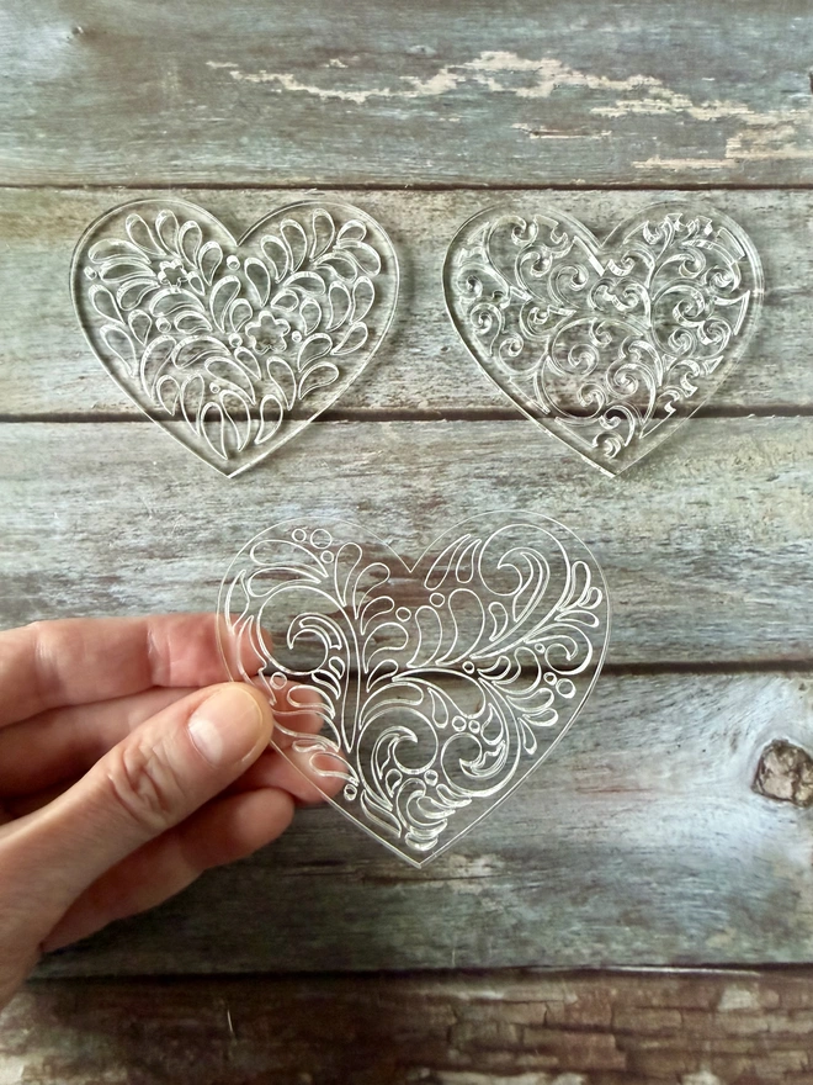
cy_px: 542
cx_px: 406
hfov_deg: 56.8
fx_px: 752
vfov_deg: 71.6
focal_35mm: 24
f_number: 2.2
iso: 320
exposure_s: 1/116
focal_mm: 2.22
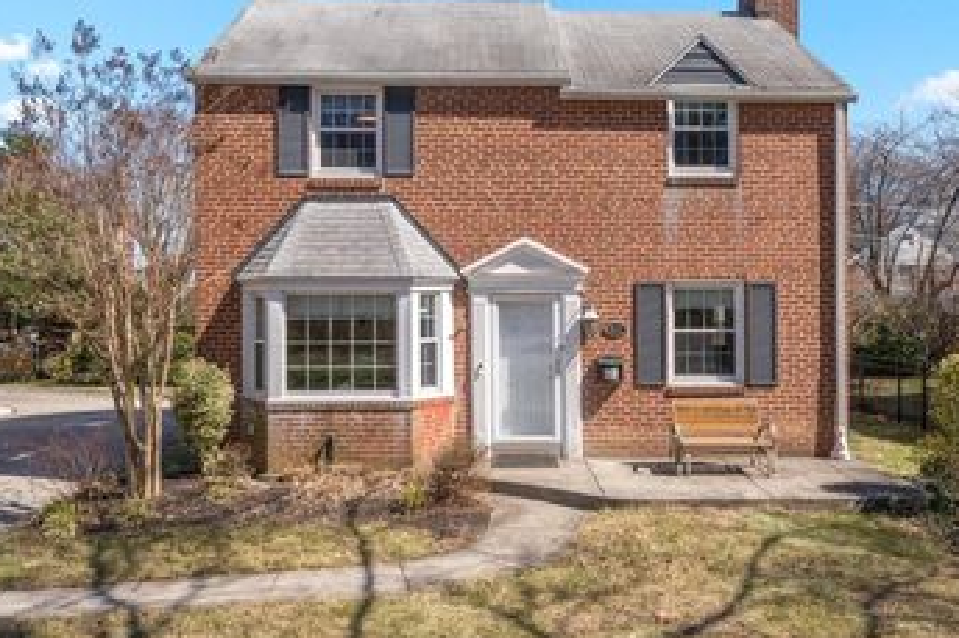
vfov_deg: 40.1
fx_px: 871
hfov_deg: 57.6
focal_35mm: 33
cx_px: 505
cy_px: 263
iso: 320
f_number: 8
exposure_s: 1/800
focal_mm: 22.5
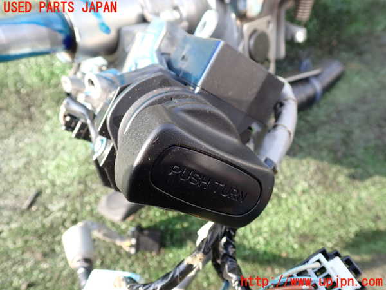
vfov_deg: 46.8
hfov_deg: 60.0
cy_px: 145
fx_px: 335
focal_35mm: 30
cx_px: 193
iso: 100
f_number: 3.2
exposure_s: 1/125
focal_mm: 5.4
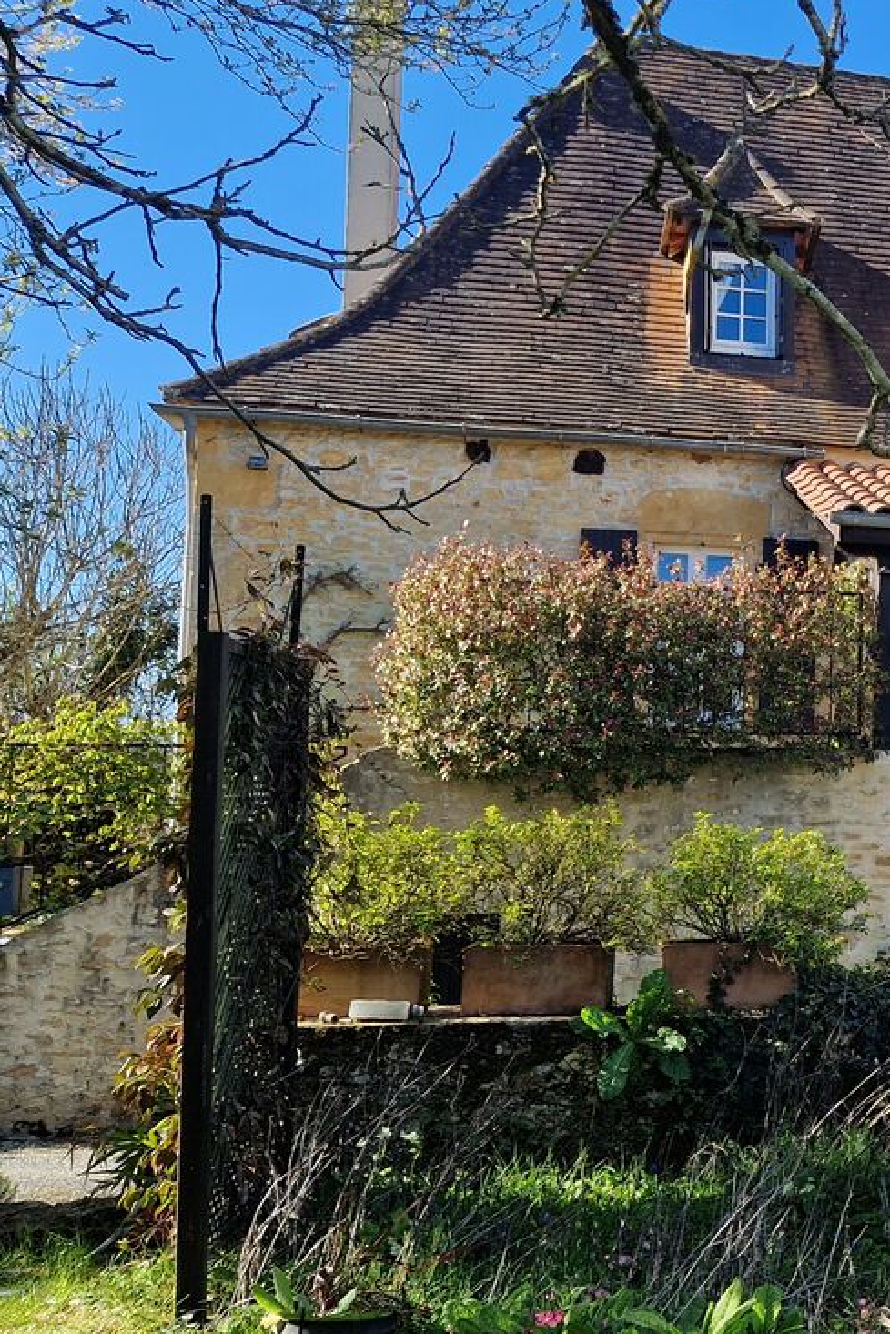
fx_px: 1742
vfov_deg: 41.9
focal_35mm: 47
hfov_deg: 24.6
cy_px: 642
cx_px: 1190
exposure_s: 1/616
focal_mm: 5.4
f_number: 1.8
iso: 50
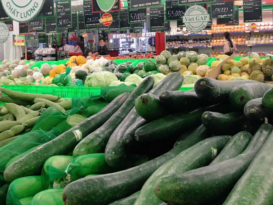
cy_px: 86
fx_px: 528
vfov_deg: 21.9
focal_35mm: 67
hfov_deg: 28.8
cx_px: 100
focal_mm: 4.15
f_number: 2.2
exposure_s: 1/33
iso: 80
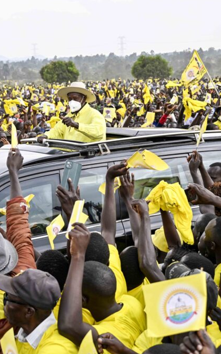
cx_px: 62
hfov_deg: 17.8
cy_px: 176
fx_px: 703
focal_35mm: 73
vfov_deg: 28.2
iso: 560
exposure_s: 1/1000
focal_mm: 47
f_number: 6.3
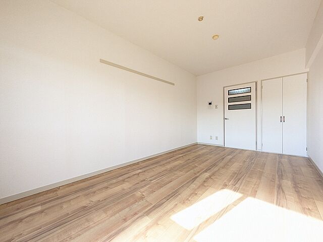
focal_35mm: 14
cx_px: 162
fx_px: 131
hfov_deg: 102.1
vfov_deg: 85.7
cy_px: 121
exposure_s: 1/120
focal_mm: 1.83
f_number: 2.2
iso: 170
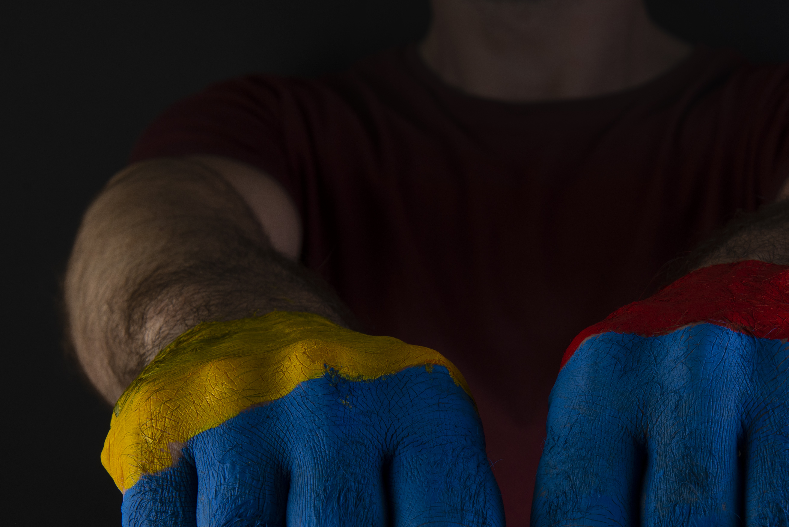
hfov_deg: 23.8
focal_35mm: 85
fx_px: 1864
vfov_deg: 16.0
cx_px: 510
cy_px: 413
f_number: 11
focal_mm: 52
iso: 160
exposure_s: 1/100
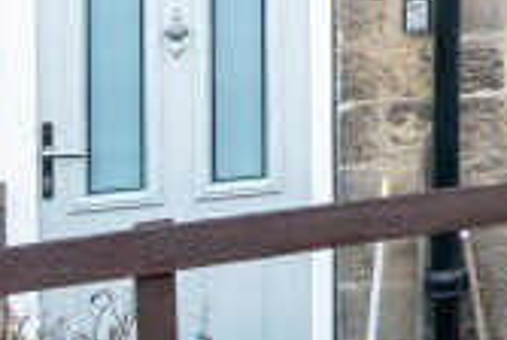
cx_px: 891
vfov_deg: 12.2
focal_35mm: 104
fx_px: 1467
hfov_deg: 16.6
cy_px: -250
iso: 1250
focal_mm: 17
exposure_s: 1/400
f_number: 5
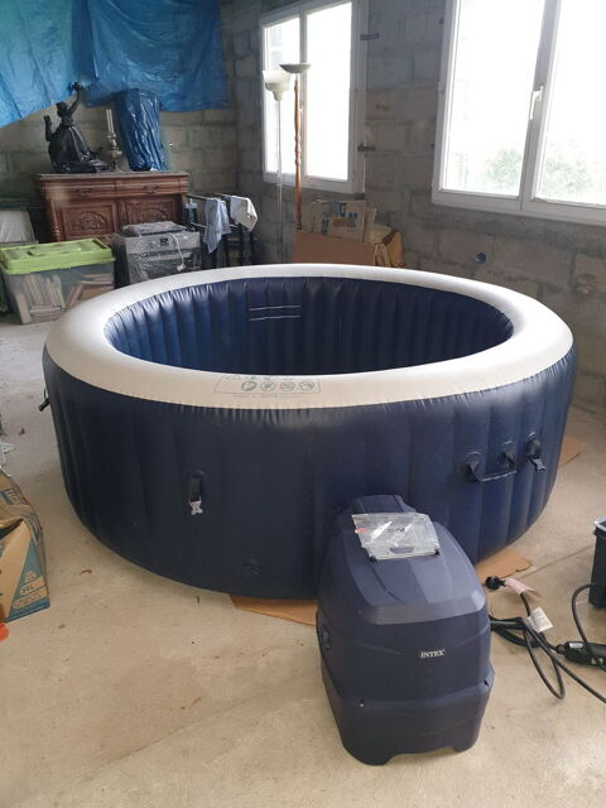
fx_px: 607
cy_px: 404
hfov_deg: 53.1
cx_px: 303
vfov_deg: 67.3
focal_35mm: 26
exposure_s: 1/25
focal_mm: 4.3
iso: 125
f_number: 2.4
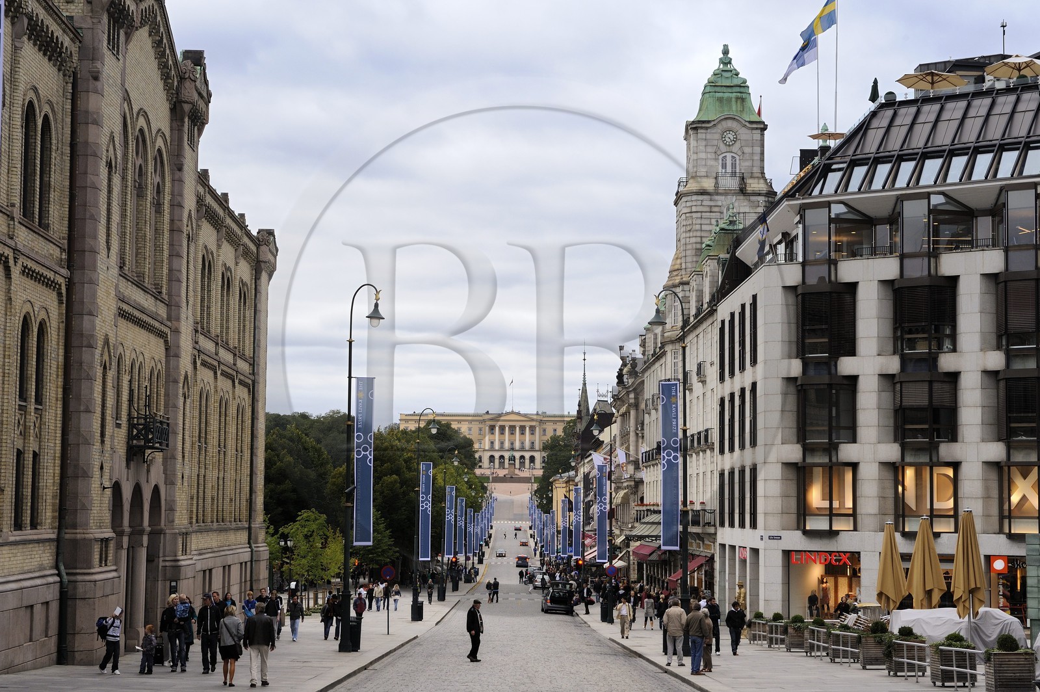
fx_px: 2021
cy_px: 346
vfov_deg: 19.4
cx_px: 520
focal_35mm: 70
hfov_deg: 28.9
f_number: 10
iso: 800
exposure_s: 1/160
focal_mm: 70
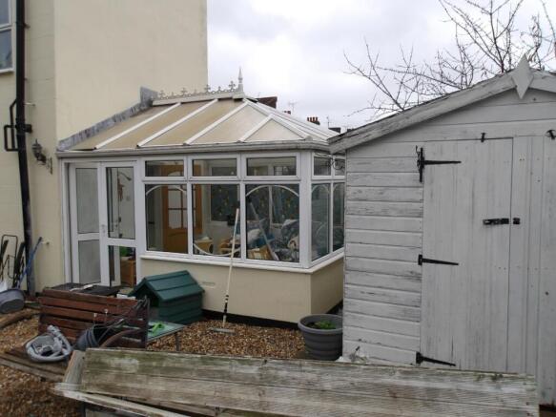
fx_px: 434
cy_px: 208
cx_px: 278
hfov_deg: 65.3
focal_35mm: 27
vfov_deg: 51.3
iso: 100
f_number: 3
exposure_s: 1/280
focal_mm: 4.9
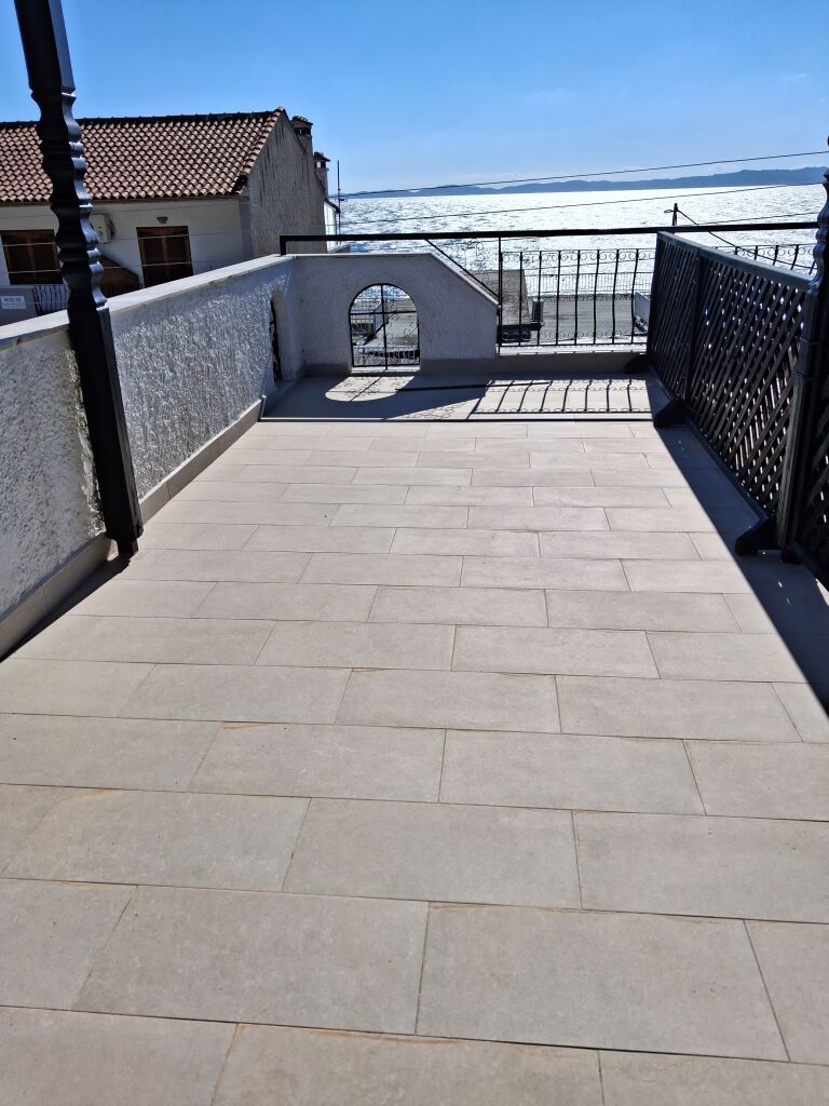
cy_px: 553
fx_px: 862
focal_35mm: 27
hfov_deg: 51.4
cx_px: 414
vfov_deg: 65.3
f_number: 1.8
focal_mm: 4
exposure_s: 1/1730
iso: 20
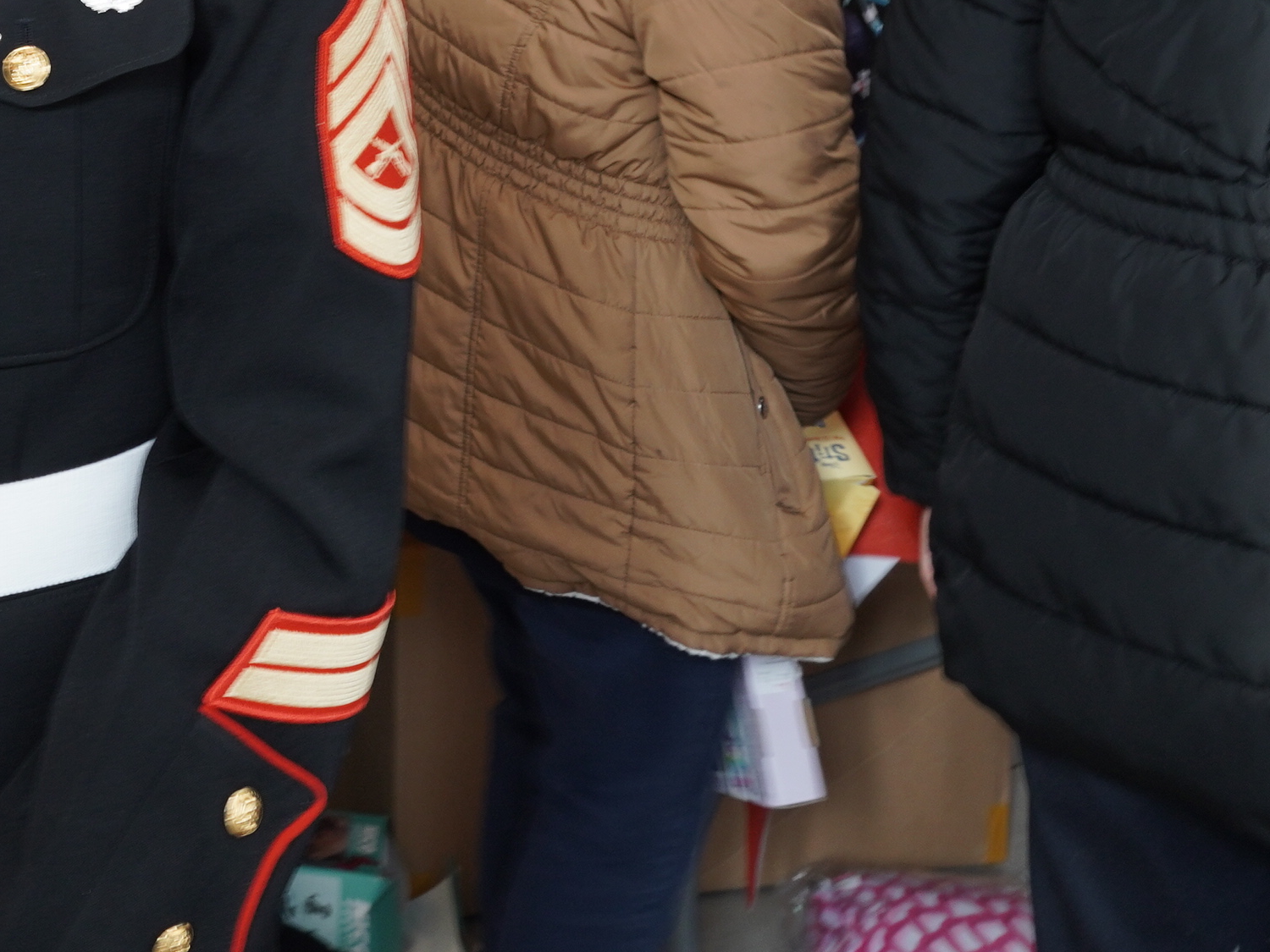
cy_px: -688
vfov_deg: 16.0
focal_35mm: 80
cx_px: -178
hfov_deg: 22.8
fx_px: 2935
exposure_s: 1/30
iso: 250
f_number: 6.3
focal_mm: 20
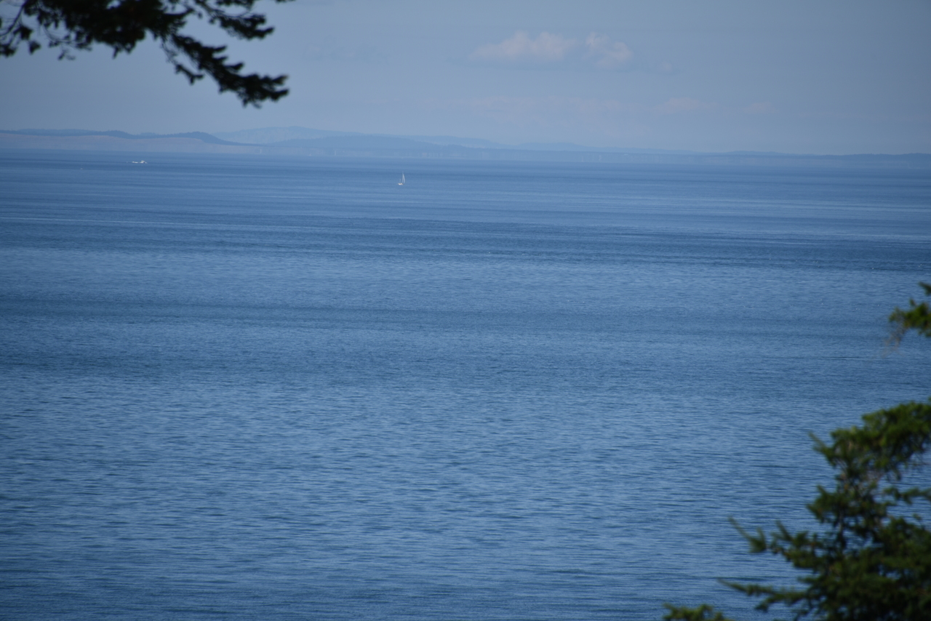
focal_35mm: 300
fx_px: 7760
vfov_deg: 4.6
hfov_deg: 6.9
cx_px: 466
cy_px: 310
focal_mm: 300
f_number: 7.1
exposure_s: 1/640
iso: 100
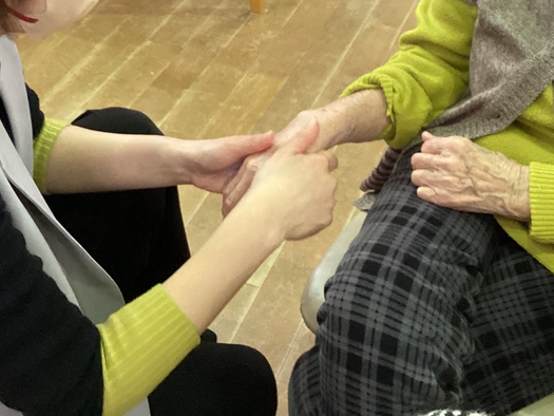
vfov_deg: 24.0
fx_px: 944
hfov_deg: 32.7
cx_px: 297
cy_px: 23
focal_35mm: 59
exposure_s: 1/50
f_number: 2.4
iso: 320
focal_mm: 3.3
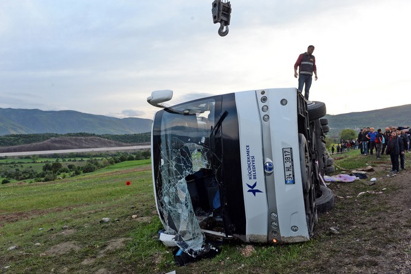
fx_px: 274
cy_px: 137
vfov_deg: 53.1
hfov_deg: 73.8
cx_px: 206
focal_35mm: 24
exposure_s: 1/200
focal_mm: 24
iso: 640
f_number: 7.1
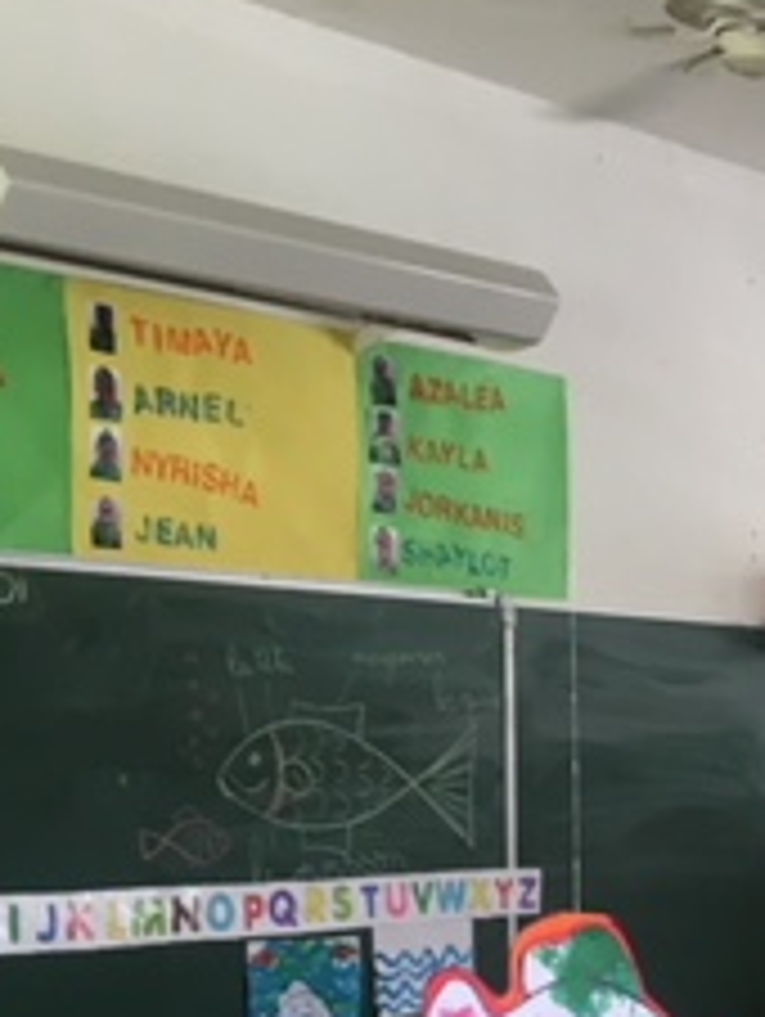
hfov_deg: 16.9
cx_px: 1026
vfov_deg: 22.9
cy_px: 1012
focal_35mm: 82
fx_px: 2412
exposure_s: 1/33
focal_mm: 4.15
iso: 25
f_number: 2.2
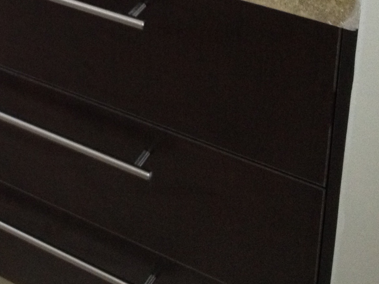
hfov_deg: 18.9
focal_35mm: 99
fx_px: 1084
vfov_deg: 14.5
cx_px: -59
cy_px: -37
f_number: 2.4
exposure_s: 1/20
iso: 200
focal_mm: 4.28
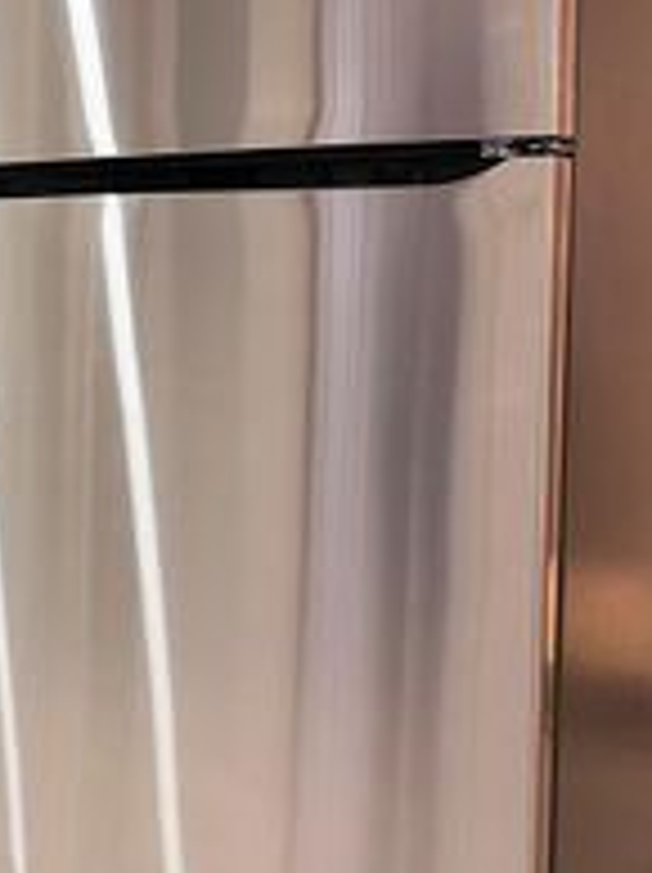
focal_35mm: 62
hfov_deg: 20.5
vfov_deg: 31.1
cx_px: -306
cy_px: 331
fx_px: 1560
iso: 320
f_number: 1.78
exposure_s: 1/60
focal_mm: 6.86
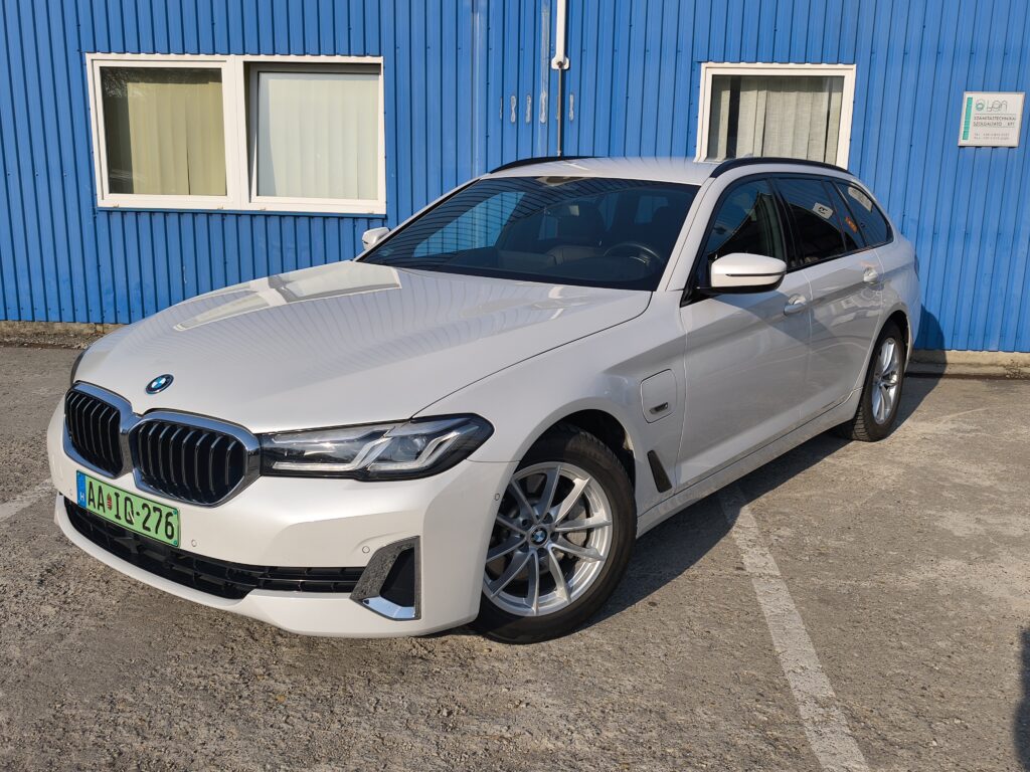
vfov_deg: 44.2
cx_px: 515
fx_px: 952
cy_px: 386
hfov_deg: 56.8
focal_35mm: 32
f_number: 1.6
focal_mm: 6.57
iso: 50
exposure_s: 1/3329
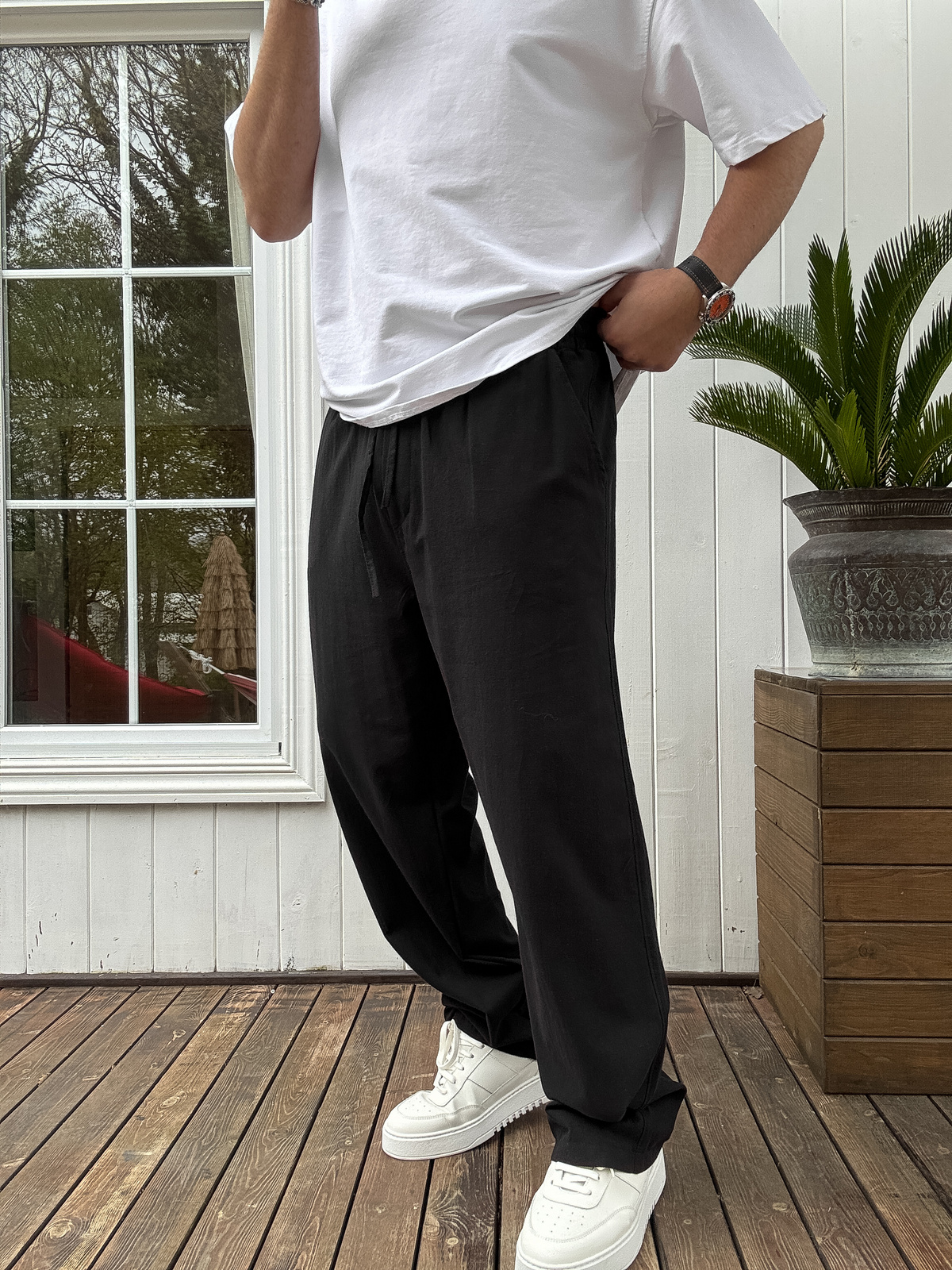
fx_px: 1100
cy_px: 635
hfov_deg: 46.8
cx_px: 476
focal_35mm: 30
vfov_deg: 60.0
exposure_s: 1/120
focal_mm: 2.69
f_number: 1.9
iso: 20
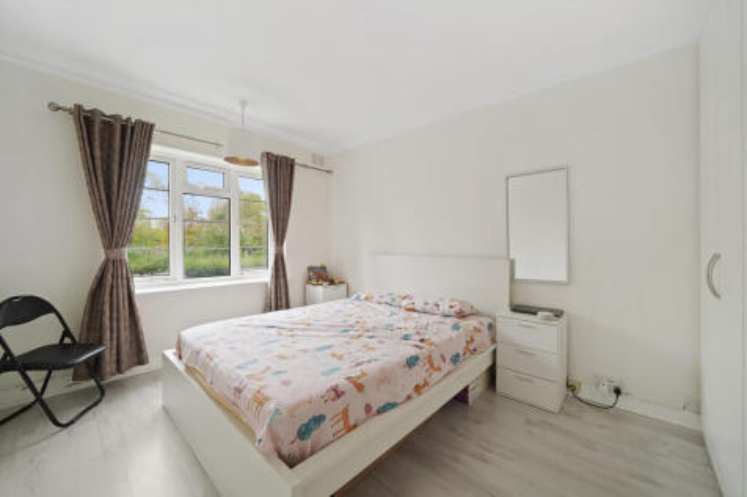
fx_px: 270
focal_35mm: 13
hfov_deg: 108.3
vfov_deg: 85.4
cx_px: 374
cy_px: 248
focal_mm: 13
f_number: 8
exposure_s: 1/6
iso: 400
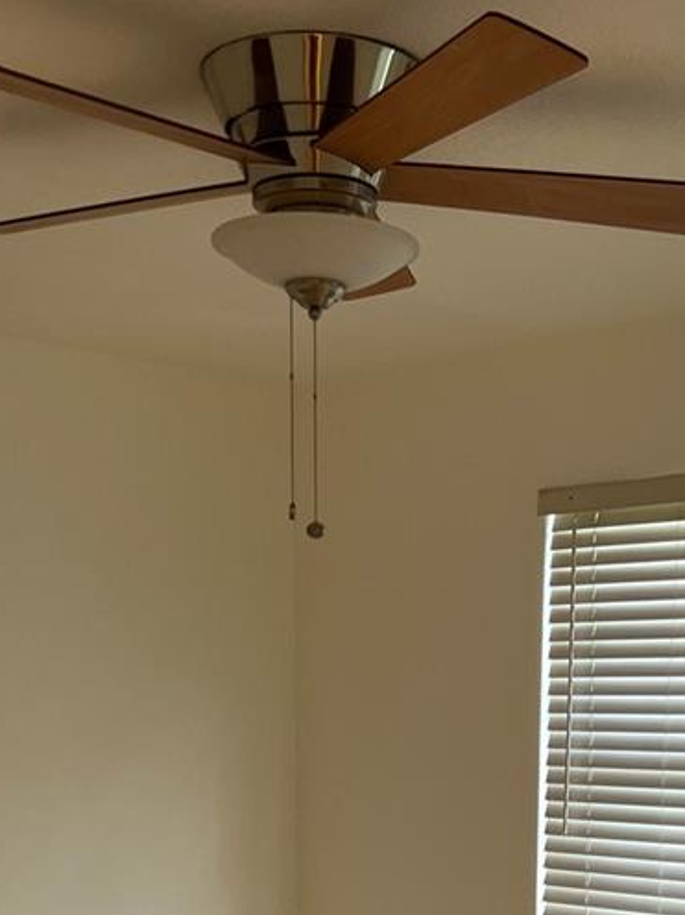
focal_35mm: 63
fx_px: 1663
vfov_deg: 28.2
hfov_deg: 23.3
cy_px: 987
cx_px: 393
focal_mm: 5.7
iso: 100
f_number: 1.5
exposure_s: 1/60
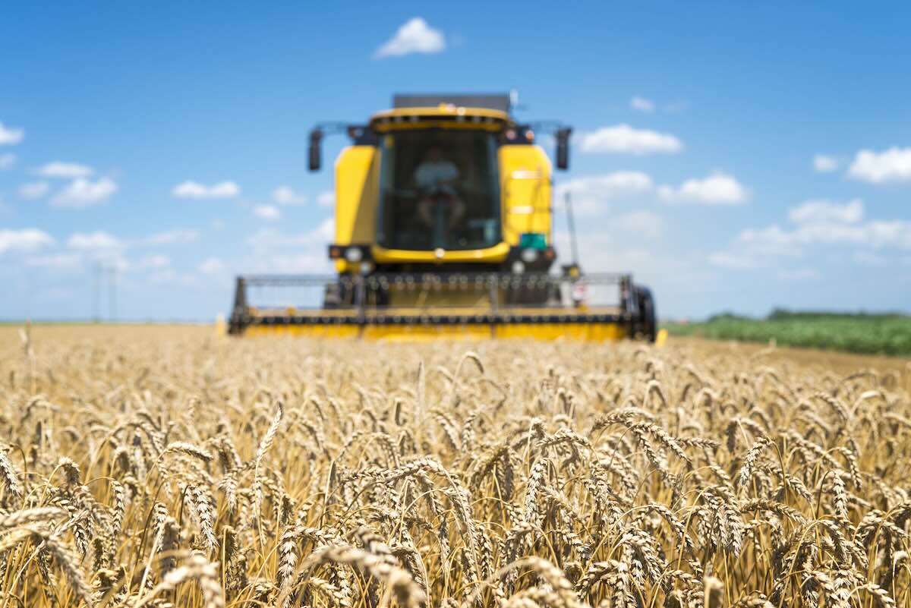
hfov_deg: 39.6
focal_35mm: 50
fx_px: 1266
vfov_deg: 27.0
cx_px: 456
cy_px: 304
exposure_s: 1/2000
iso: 250
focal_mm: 50
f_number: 5.6
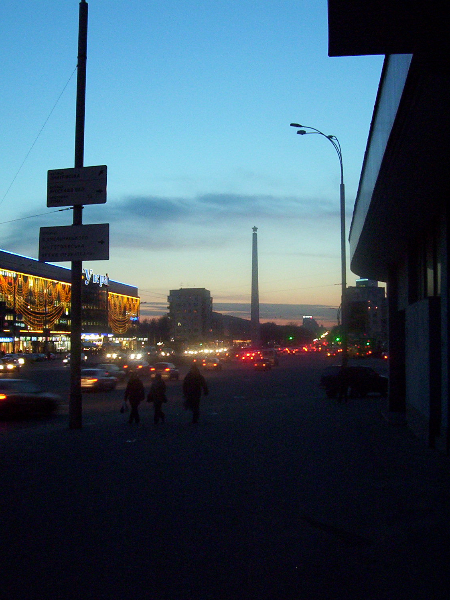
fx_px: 815
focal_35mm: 47
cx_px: 224
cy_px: 323
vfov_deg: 40.4
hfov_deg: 30.9
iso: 200
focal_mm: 5.77
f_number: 2.73
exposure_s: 1/17.2
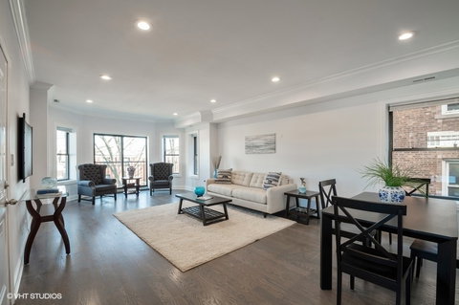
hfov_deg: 100.4
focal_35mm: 15
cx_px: 230
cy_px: 152
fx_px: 191
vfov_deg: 77.2
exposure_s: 1/4
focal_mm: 10
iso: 100
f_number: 11
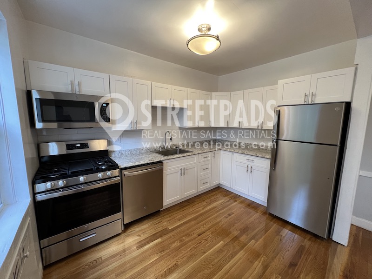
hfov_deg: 106.2
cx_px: 186
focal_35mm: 13
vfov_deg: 89.9
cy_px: 140
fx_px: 140
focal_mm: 1.57
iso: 125
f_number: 1.8
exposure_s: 1/60
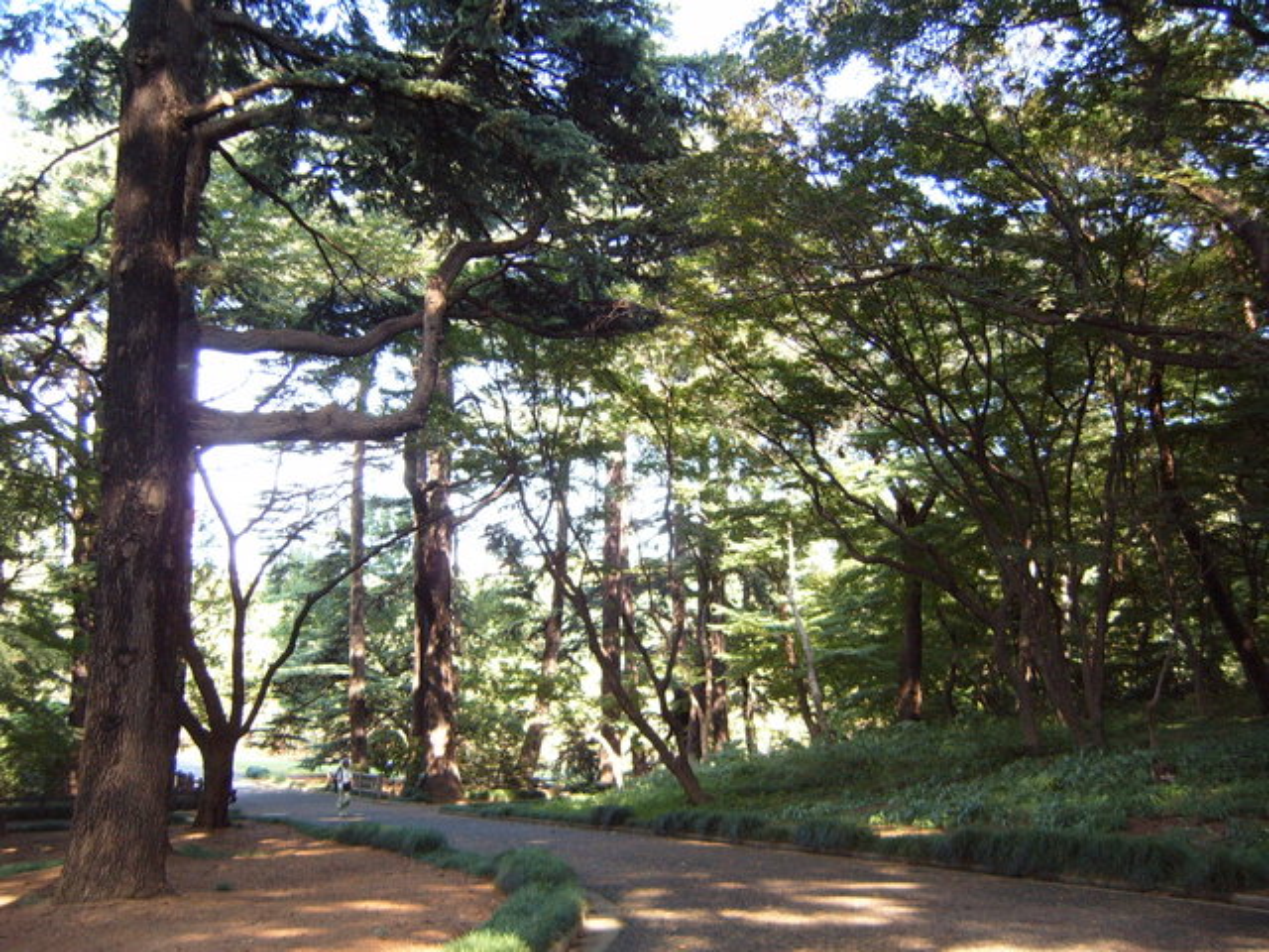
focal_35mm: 37
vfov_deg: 38.7
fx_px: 1356
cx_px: 634
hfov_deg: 50.1
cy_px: 476
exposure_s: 1/60
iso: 141
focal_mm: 6.2
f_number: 2.9
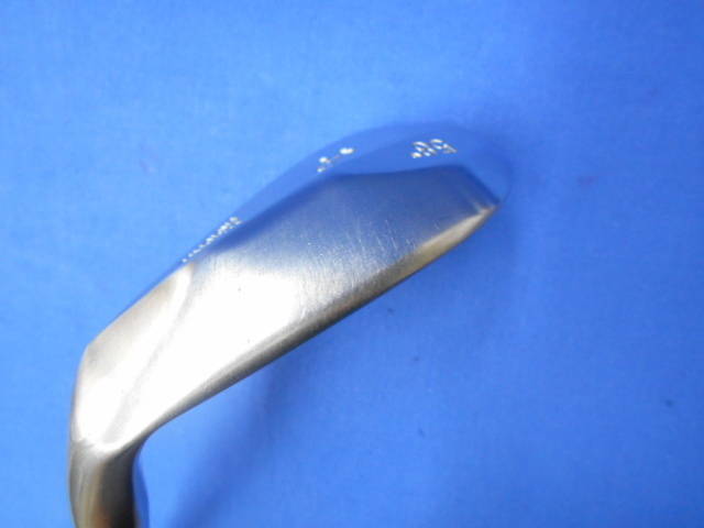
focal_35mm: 26
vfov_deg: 53.1
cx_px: 352
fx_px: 529
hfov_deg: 67.3
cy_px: 264
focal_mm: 4.6
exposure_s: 1/30
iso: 320
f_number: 3.2
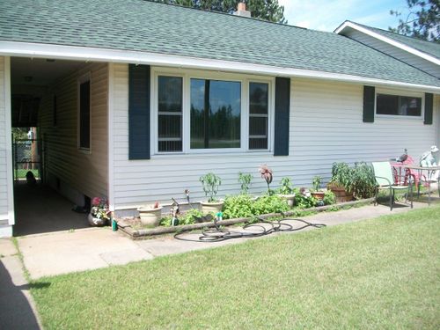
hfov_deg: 56.8
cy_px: 165
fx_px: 407
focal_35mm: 32
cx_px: 220
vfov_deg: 44.2
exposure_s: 1/640
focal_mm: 5.7
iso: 80
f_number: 2.9
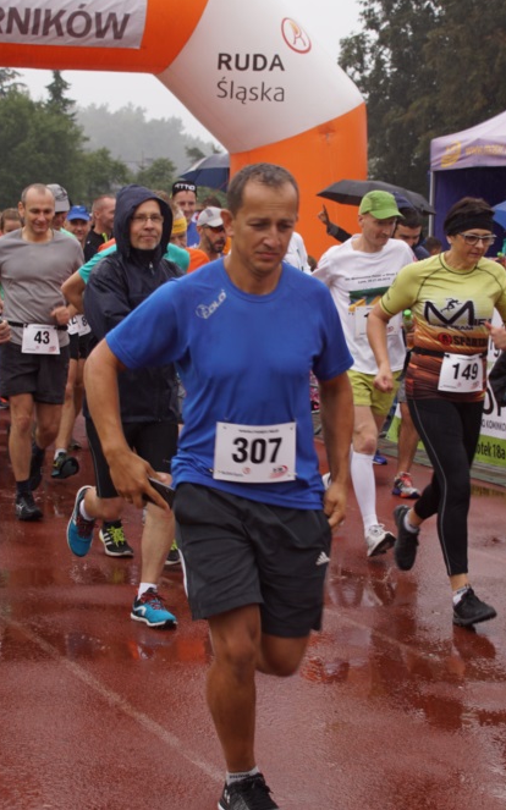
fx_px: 1783
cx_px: 295
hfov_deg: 16.1
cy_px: 404
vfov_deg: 25.6
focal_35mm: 81
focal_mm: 35
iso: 160
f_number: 4.5
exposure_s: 1/160
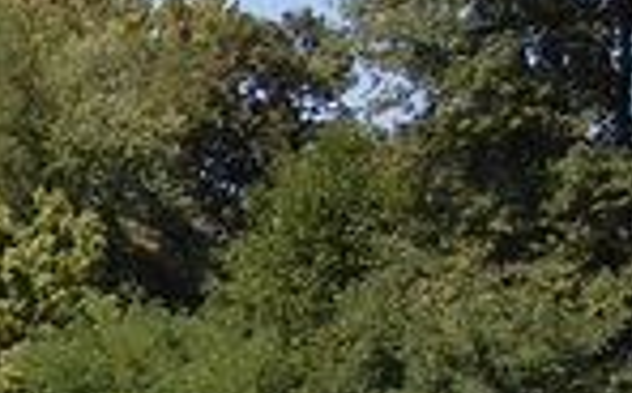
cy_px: 709
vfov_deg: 8.4
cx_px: -709
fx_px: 2562
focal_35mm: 149
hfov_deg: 12.2
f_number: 10
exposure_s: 1/250
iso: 280
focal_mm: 18
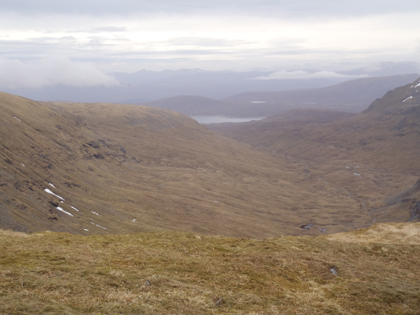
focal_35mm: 42
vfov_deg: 34.3
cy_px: 158
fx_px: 510
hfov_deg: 44.8
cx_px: 210
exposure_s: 1/250
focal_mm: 7.57
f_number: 5
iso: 80
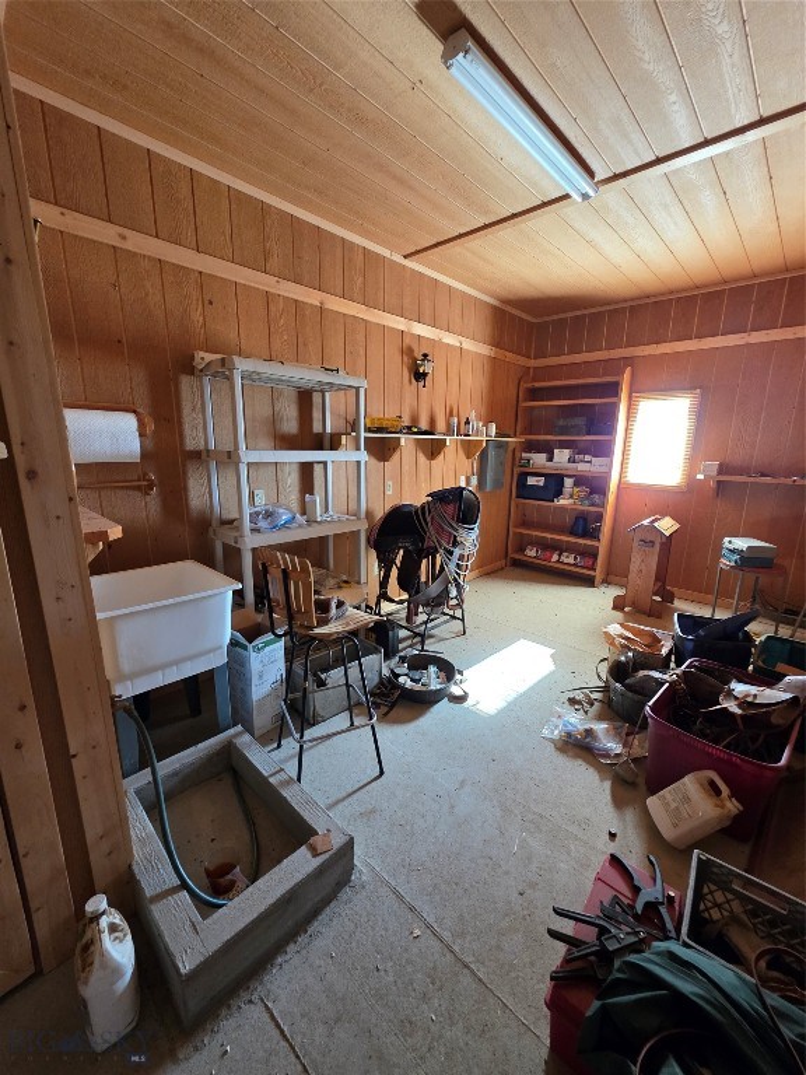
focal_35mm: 13
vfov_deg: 106.2
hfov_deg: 89.9
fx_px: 404
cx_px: 403
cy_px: 538
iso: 320
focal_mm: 2.2
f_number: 1.9
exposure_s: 1/60
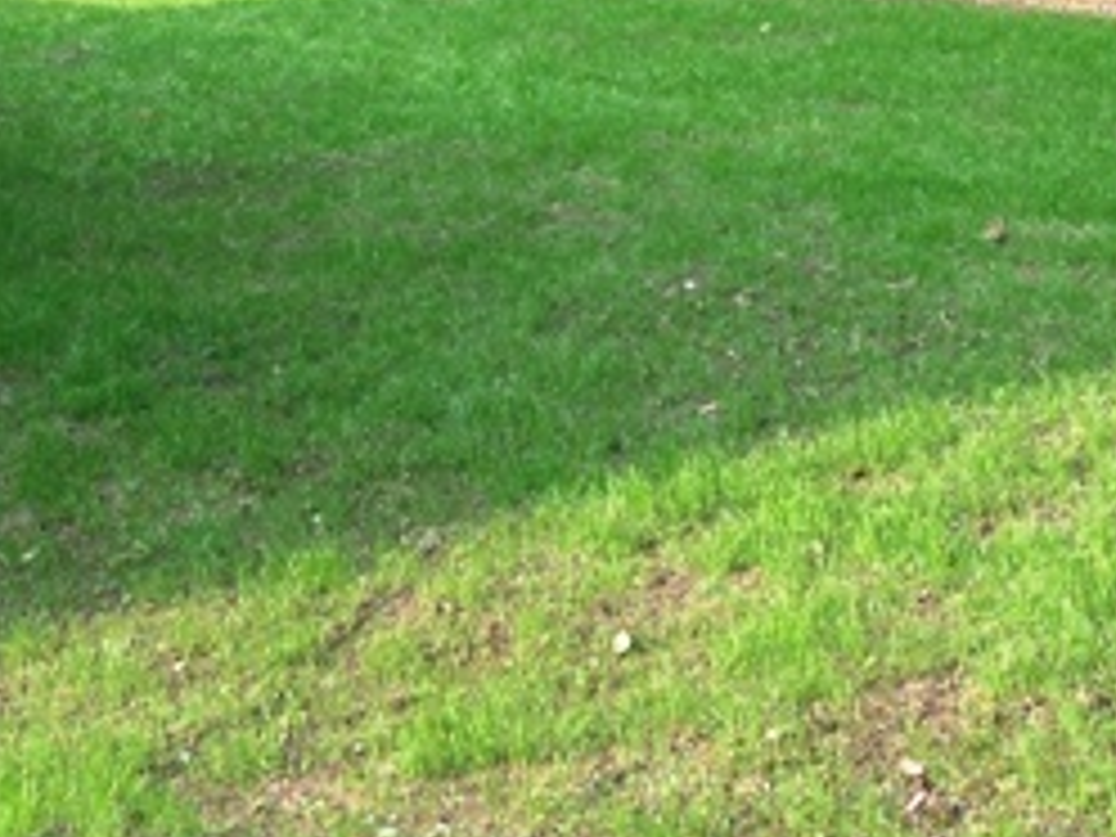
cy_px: -112
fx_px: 2740
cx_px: 598
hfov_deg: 23.0
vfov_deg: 16.8
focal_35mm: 85
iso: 50
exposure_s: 1/120
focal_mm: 4.12
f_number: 2.4
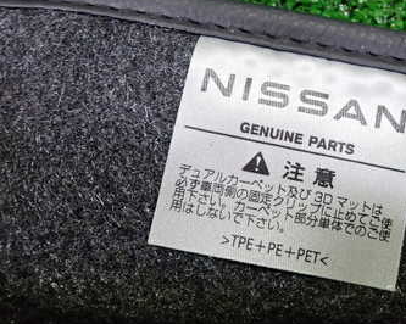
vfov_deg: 33.9
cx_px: 307
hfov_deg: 40.8
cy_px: 114
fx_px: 528
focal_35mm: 44
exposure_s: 1/30
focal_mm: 4.5
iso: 400
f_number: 2
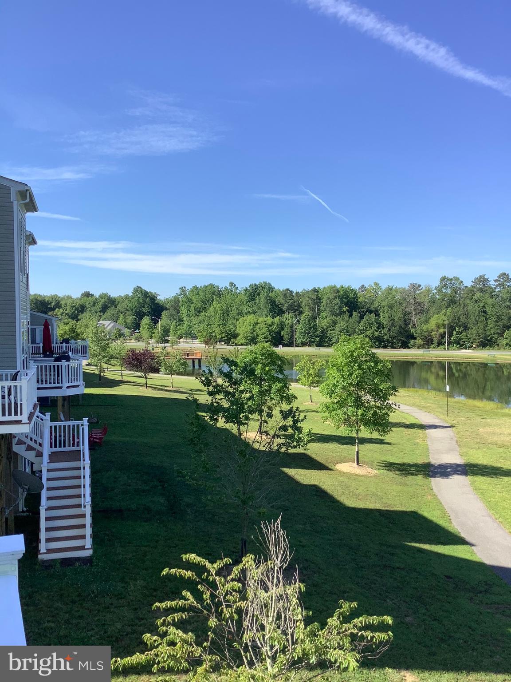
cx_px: 256
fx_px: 610
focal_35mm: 31
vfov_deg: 58.4
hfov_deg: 45.4
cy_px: 341
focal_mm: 3.3
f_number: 2.4
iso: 25
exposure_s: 1/1116
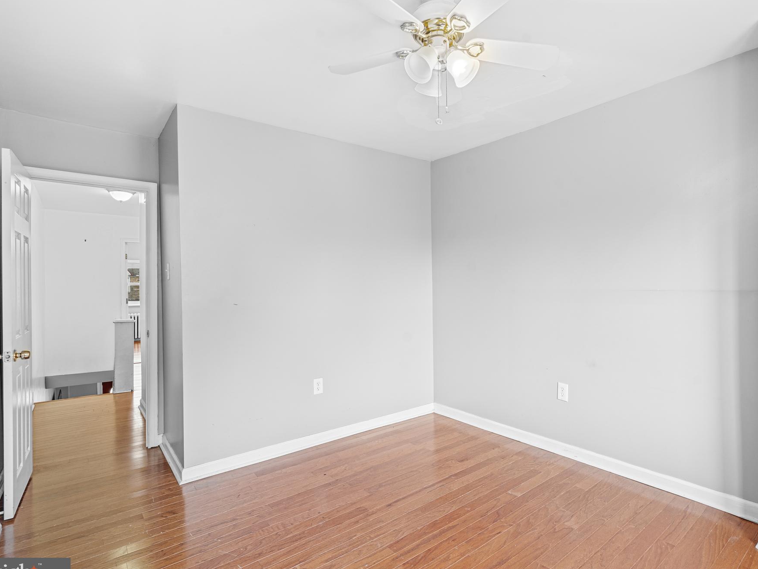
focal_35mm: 18
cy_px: 294
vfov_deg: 71.6
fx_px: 394
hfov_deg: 87.5
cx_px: 418
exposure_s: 1.3
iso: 250
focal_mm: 16
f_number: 8
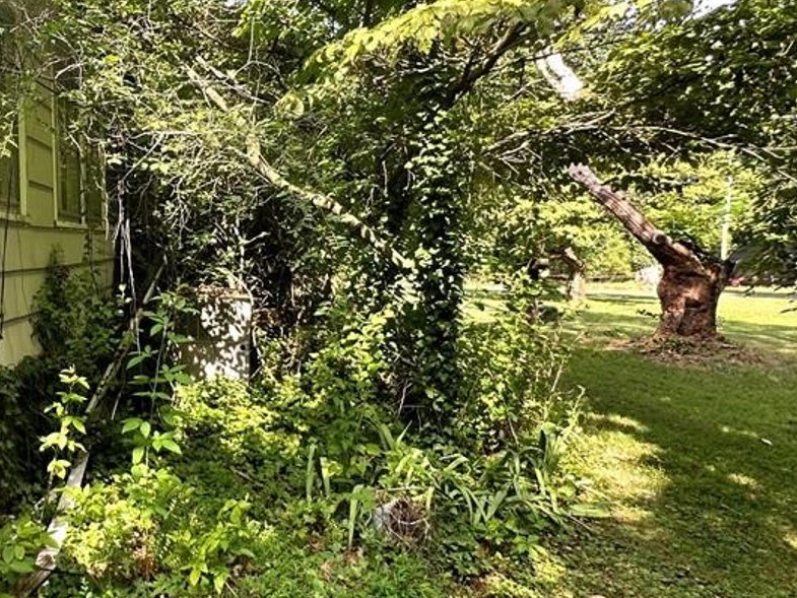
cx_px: 77
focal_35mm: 27
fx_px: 622
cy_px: 278
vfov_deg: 51.3
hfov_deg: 56.2
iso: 50
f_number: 2.2
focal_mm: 2.22
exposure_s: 1/99
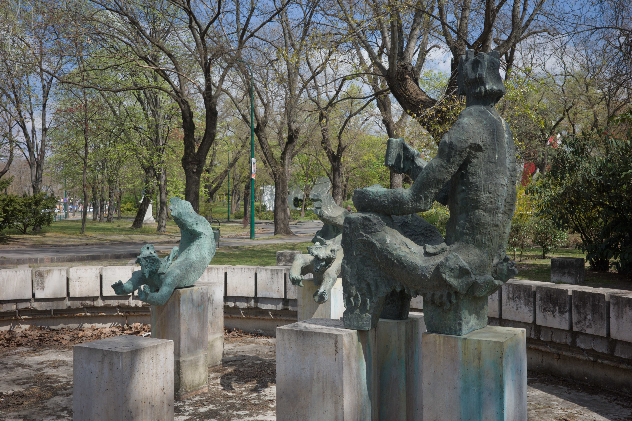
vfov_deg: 33.4
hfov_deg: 48.5
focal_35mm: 40
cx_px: 316
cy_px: 210
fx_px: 702
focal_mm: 26
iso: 100
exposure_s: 1/320
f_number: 5.6
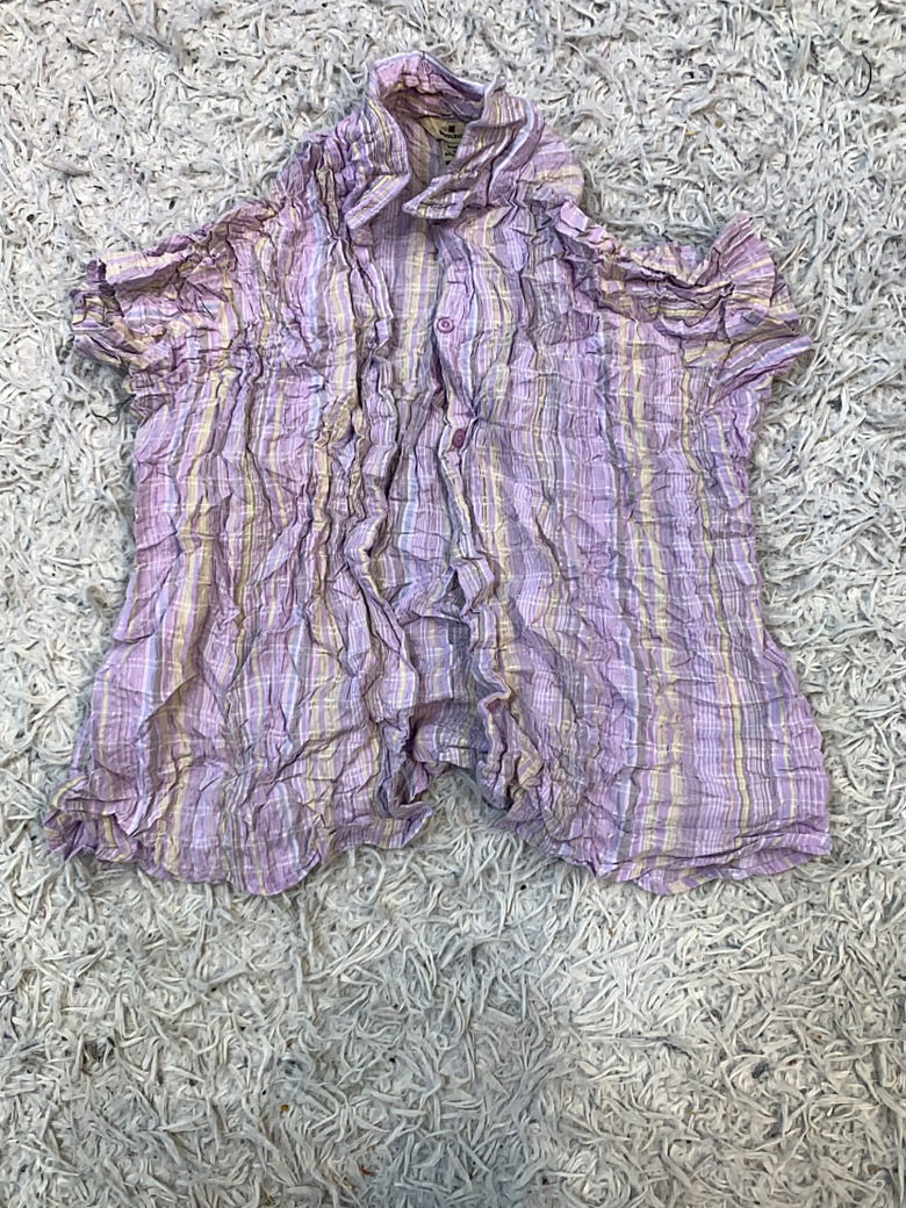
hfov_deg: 51.3
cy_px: 594
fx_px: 942
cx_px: 443
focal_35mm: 27
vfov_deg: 65.3
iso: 40
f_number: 1.8
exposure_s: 1/100
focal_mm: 4.25
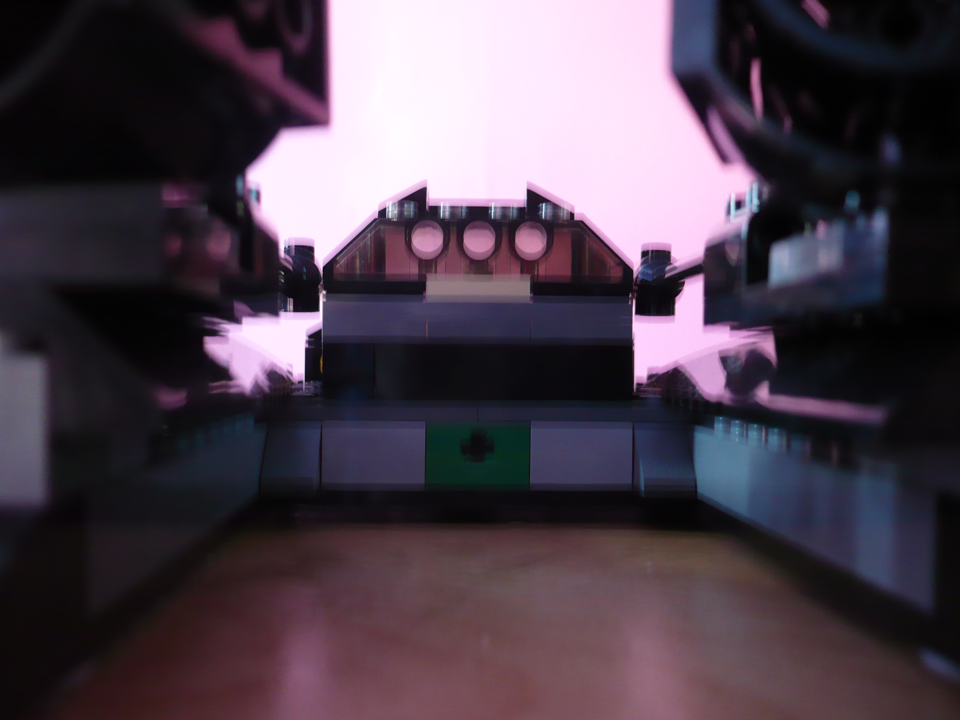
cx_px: 480
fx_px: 971
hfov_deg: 52.6
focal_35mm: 35
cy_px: 360
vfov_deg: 40.7
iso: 200
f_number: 2.8
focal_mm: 5.8
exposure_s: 1/3.2
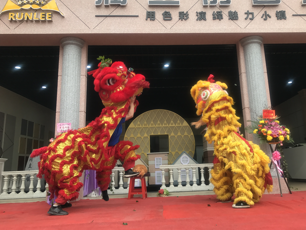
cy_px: 107
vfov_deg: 45.4
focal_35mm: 31
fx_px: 274
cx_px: 167
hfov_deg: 58.3
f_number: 1.8
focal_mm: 3.99
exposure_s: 1/229
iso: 20
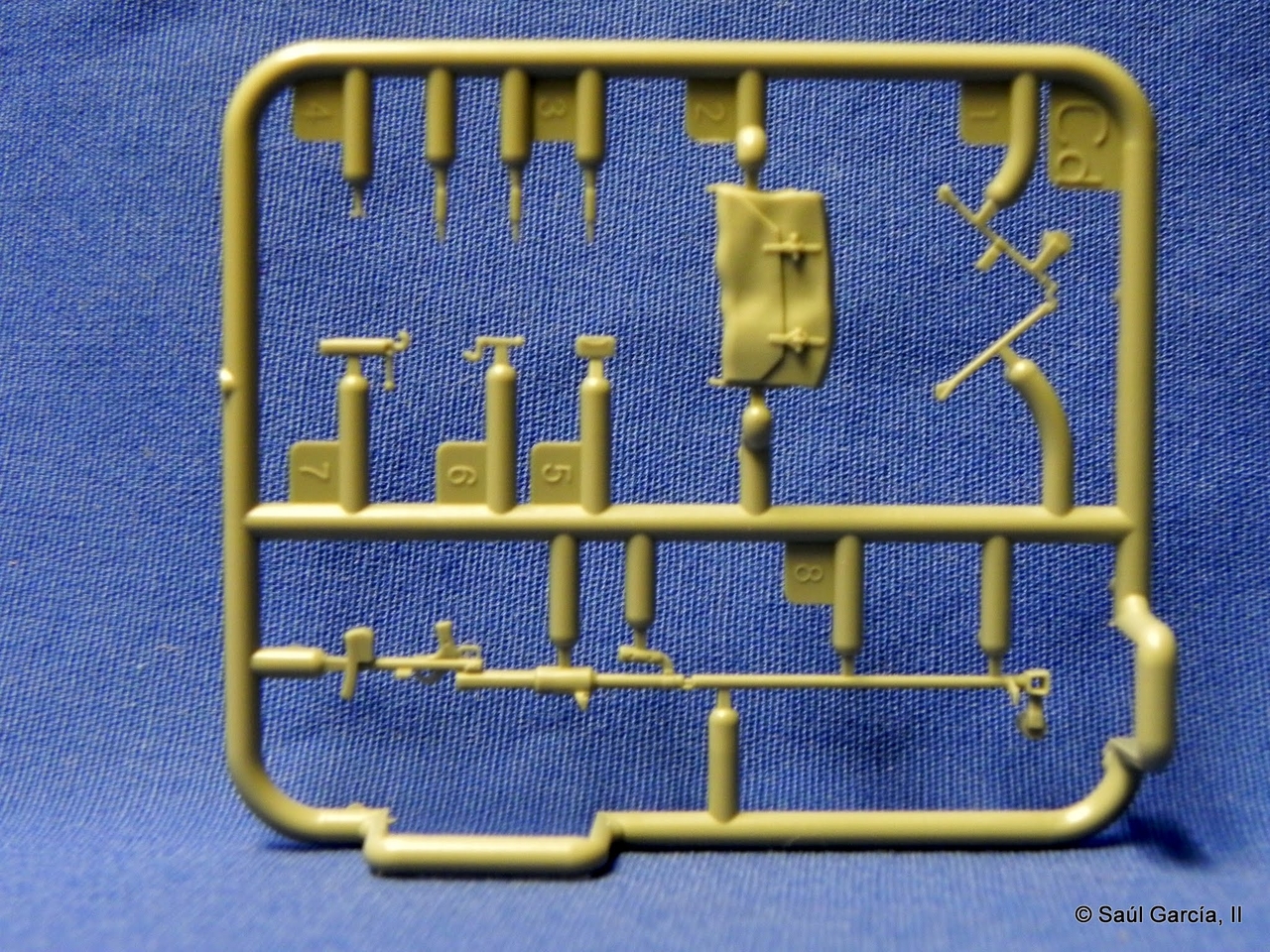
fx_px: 2421
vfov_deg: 22.3
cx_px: 635
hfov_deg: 29.4
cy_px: 476
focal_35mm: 66
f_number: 3.5
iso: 400
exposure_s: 1/12.7
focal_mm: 11.8
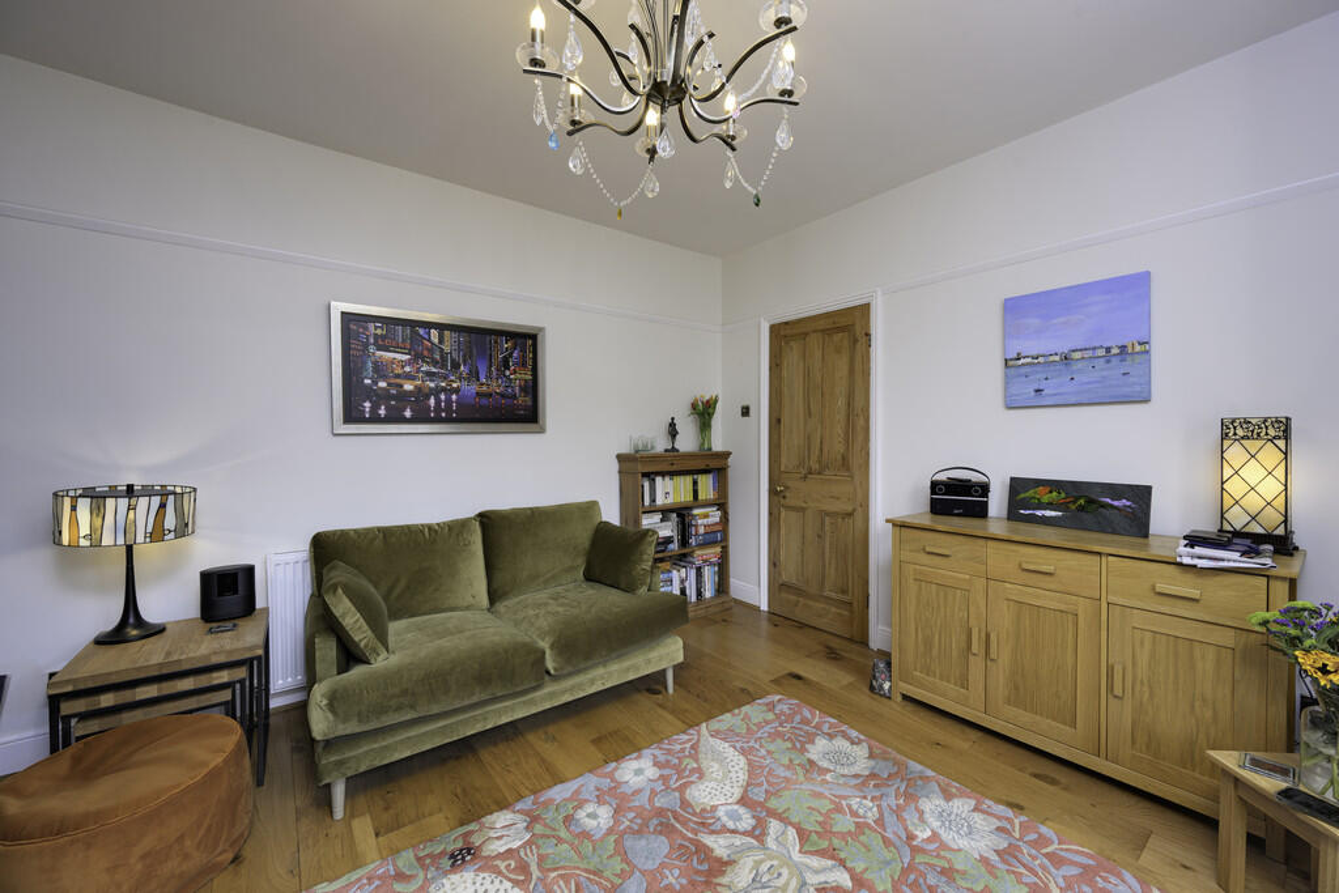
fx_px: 521
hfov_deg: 104.2
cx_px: 670
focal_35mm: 14
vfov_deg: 81.2
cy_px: 446
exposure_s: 1/60
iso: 320
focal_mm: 14
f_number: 8
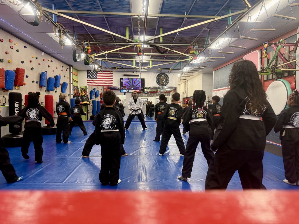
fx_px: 207
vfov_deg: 56.8
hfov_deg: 71.6
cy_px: 112
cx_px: 150
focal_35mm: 24
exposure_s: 1/120
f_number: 1.78
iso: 250
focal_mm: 6.76
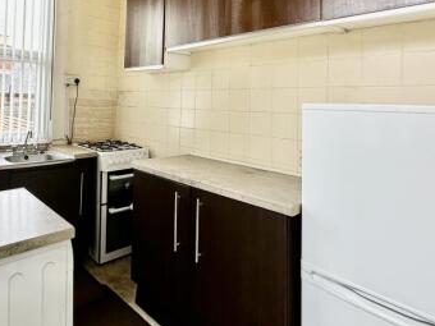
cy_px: 90
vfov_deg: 54.7
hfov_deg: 68.9
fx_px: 302
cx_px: 134
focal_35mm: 24
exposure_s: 1/99
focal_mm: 2.22
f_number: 2.2
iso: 125
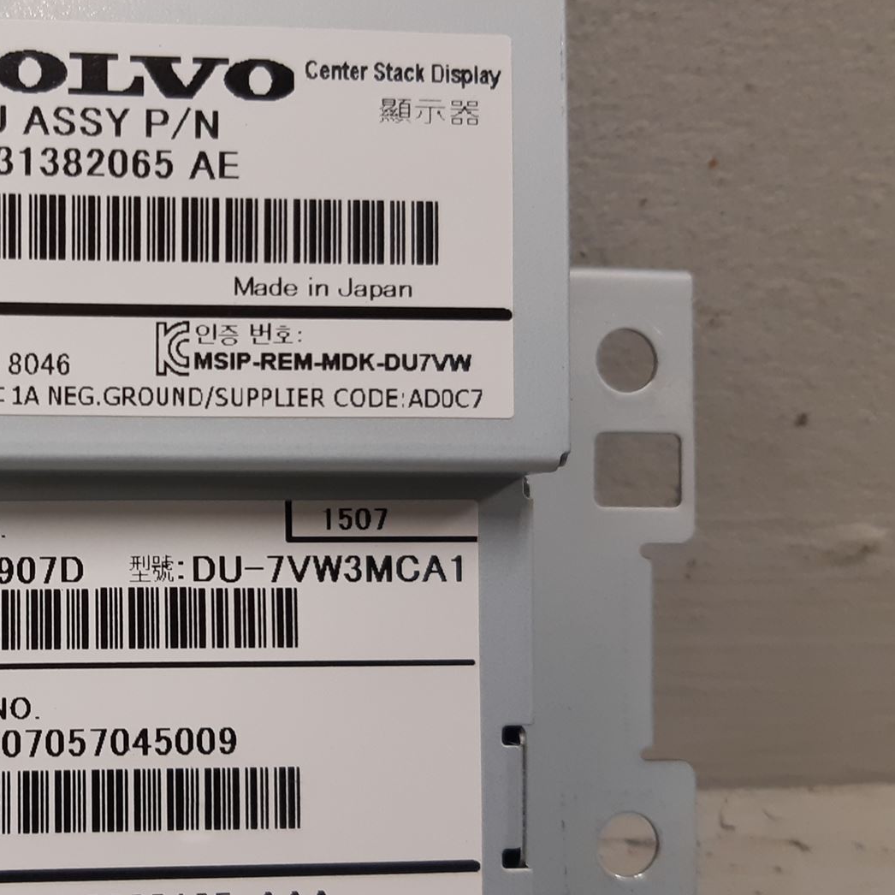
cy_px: 484
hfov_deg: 35.0
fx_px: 1316
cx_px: 63
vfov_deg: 37.5
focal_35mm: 45
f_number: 1.7
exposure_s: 1/50
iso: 100
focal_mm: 3.93
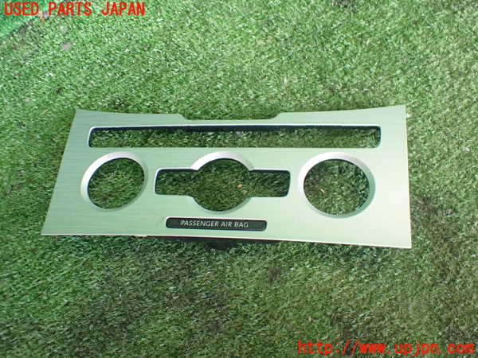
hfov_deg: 60.0
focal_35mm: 30
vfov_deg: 46.8
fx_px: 414
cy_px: 179
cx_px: 239
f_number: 2.3
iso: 800
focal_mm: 5.4
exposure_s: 1/125
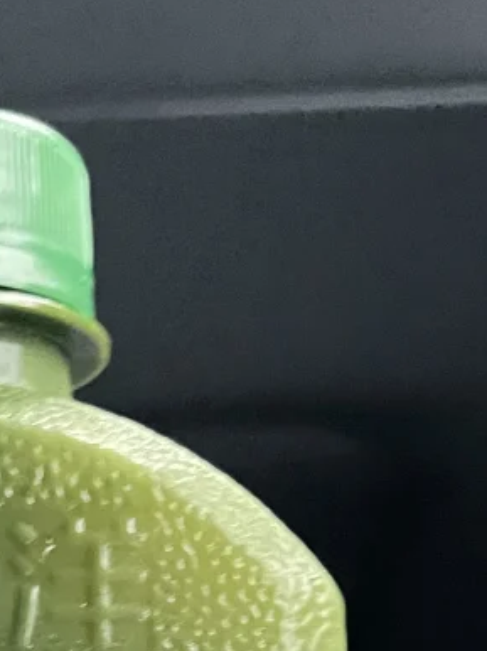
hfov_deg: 14.8
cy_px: 855
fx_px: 1822
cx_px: -83
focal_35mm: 97
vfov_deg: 18.7
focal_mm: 5.1
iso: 1000
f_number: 1.6
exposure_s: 1/27
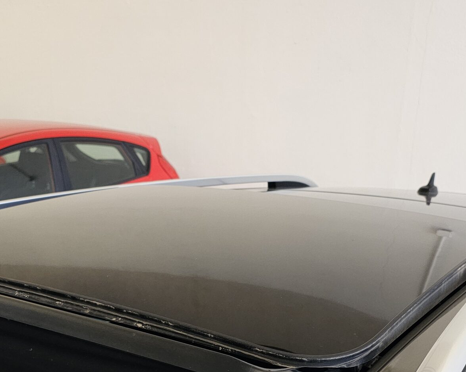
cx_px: 235
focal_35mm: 49
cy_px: 349
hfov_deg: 38.1
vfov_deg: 29.3
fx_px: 676
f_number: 1.7
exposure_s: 1/120
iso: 640
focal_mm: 6.3
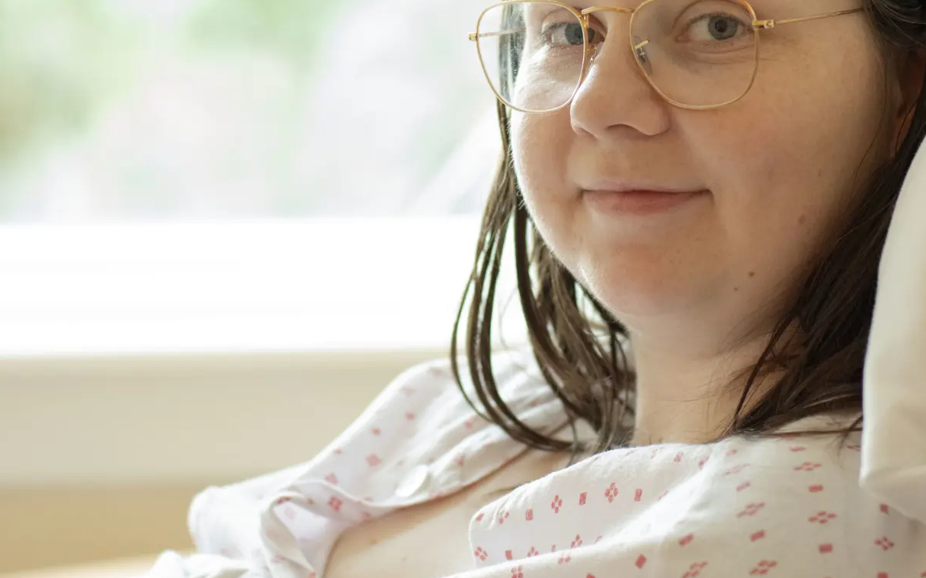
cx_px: 421
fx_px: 3053
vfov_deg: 10.8
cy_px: 97
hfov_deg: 17.2
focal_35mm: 121
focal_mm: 50
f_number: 2.8
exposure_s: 1/125
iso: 3200
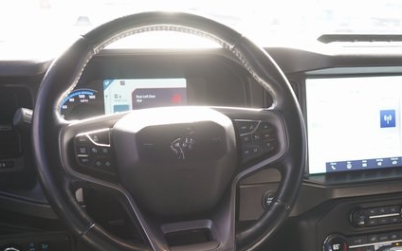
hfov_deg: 35.4
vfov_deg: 22.6
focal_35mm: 57
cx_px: 262
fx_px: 624
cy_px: 171
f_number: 4
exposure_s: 1/60
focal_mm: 37
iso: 320
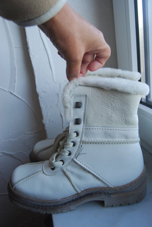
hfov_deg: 43.7
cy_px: 114
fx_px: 189
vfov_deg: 61.9
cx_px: 76
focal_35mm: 30
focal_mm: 20
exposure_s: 1/80
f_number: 5
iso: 200
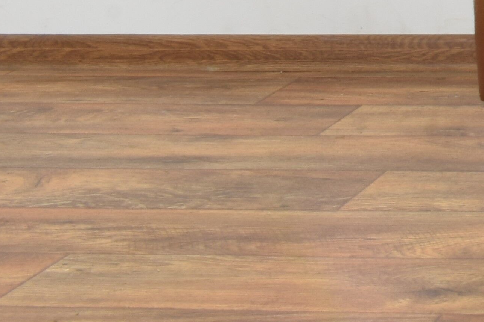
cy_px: -178
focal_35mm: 126
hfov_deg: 12.9
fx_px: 1694
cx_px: 1119
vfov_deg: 10.5
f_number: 20
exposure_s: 3
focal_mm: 18
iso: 100
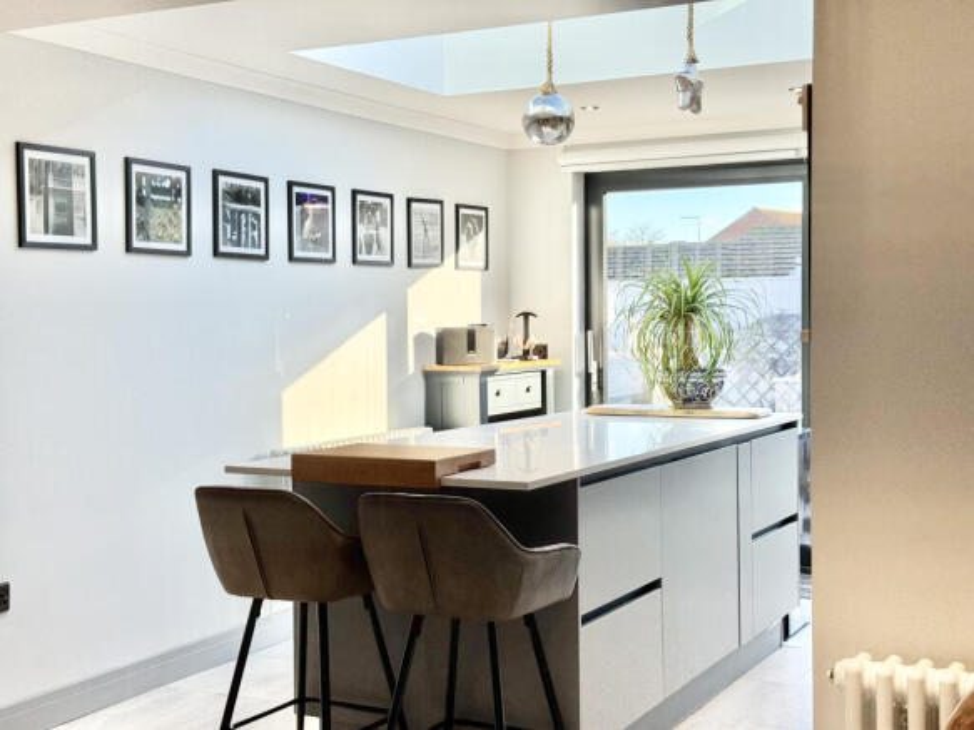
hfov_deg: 39.7
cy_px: 365
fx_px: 1350
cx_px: 487
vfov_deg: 30.3
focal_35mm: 48
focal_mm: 6.76
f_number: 1.78
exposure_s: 1/284
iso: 64
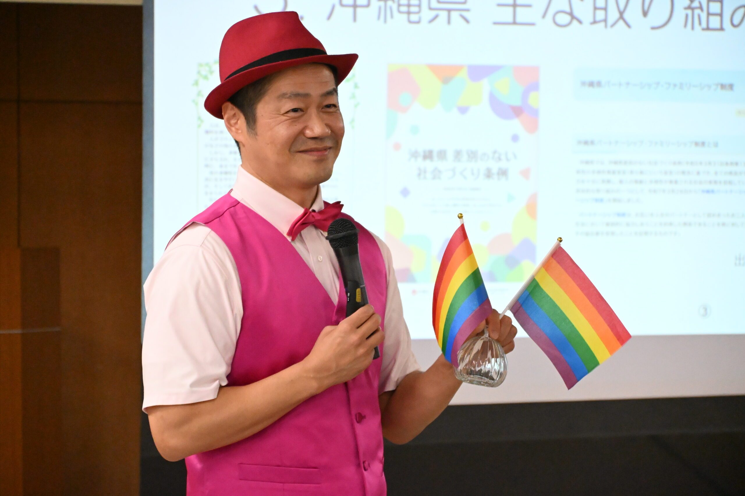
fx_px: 2763
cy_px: 248
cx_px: 372
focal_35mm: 134
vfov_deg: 10.3
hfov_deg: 15.4
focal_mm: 89
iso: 8000
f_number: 5.6
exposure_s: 1/250
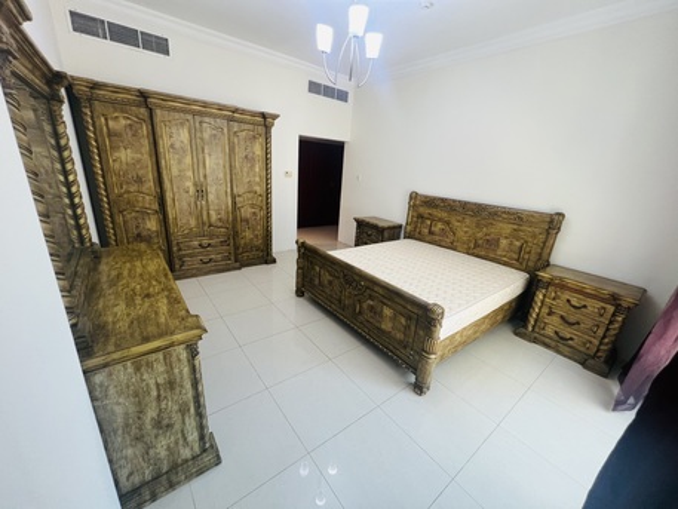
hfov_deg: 106.2
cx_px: 339
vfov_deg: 89.9
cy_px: 254
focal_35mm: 13
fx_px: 255
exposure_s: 1/50
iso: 200
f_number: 1.8
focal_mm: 1.57
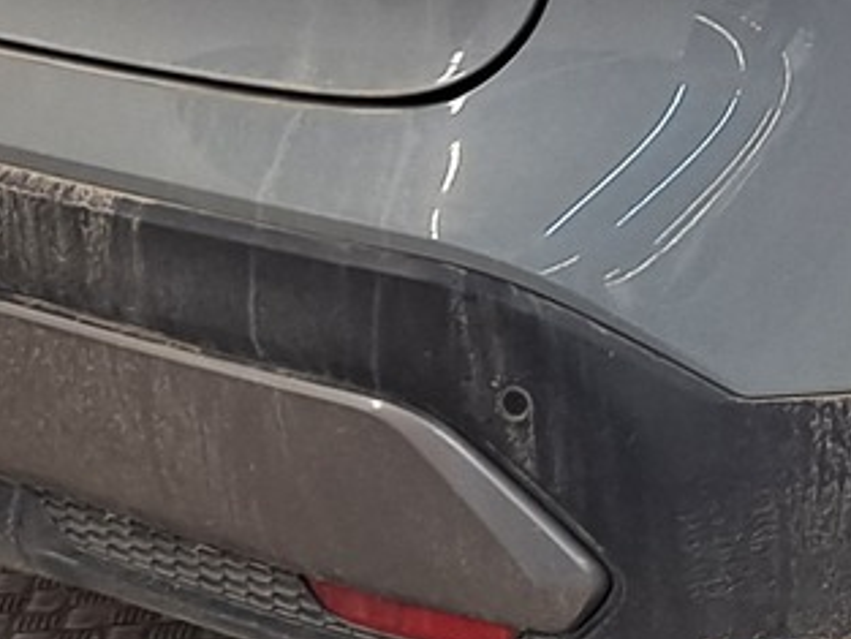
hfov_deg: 16.6
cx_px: 924
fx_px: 2828
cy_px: -207
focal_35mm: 115
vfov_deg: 12.5
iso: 125
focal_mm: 4.6
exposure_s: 1/50
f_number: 2
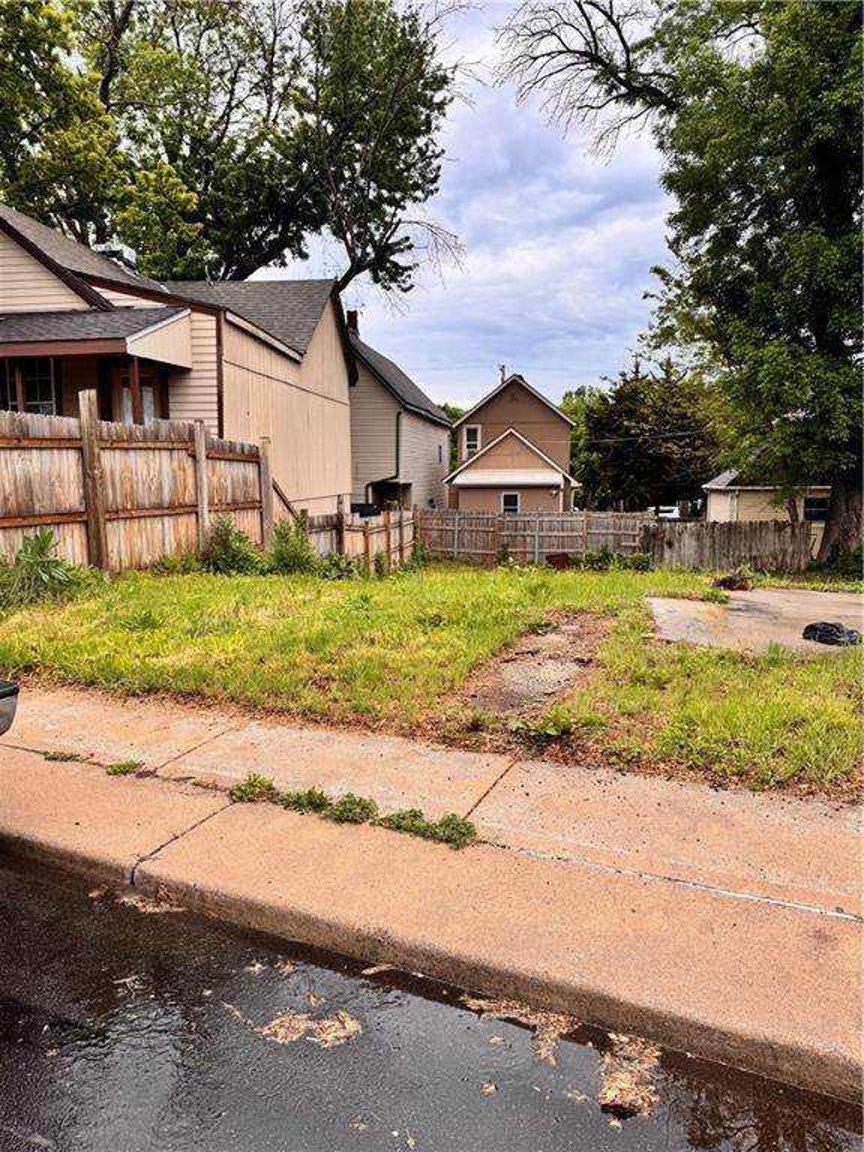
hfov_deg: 56.8
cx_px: 432
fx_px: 799
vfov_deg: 71.6
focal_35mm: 24
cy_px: 576
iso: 80
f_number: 1.78
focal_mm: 6.76
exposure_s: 1/1215
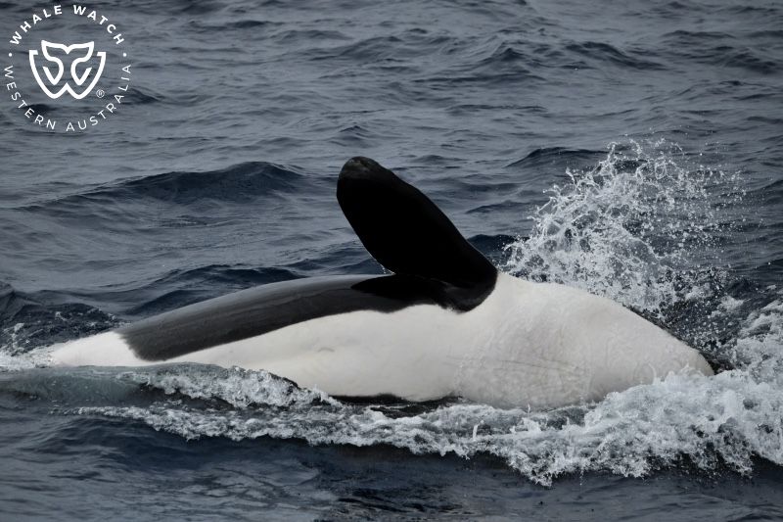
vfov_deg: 3.8
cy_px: 261
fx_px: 7828
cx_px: 392
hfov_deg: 5.7
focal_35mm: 360
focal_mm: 360
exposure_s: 1/8000
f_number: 6
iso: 900
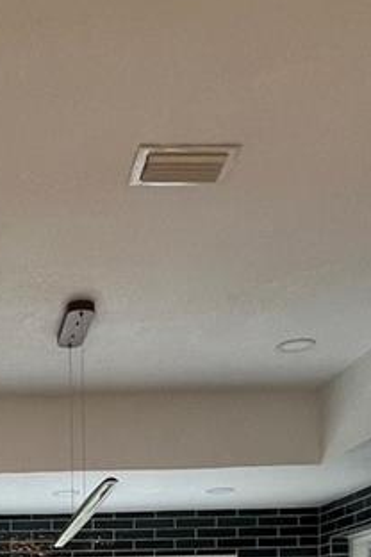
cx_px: 5
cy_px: 643
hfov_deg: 24.8
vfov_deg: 32.5
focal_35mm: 52
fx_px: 804
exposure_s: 1/120
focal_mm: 1.57
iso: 250
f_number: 1.8
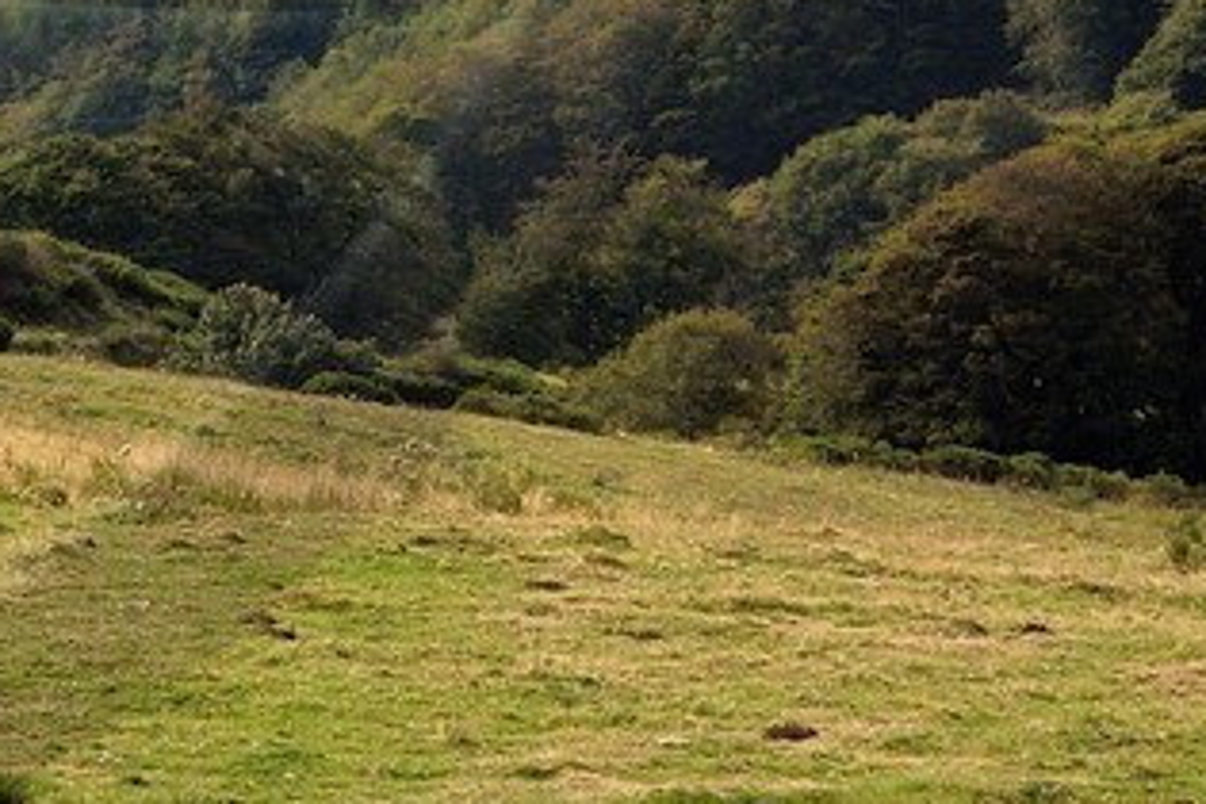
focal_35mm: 406
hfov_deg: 5.0
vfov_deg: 3.4
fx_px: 13600
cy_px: -613
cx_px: -762
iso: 200
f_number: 10
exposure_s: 1/200
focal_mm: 80
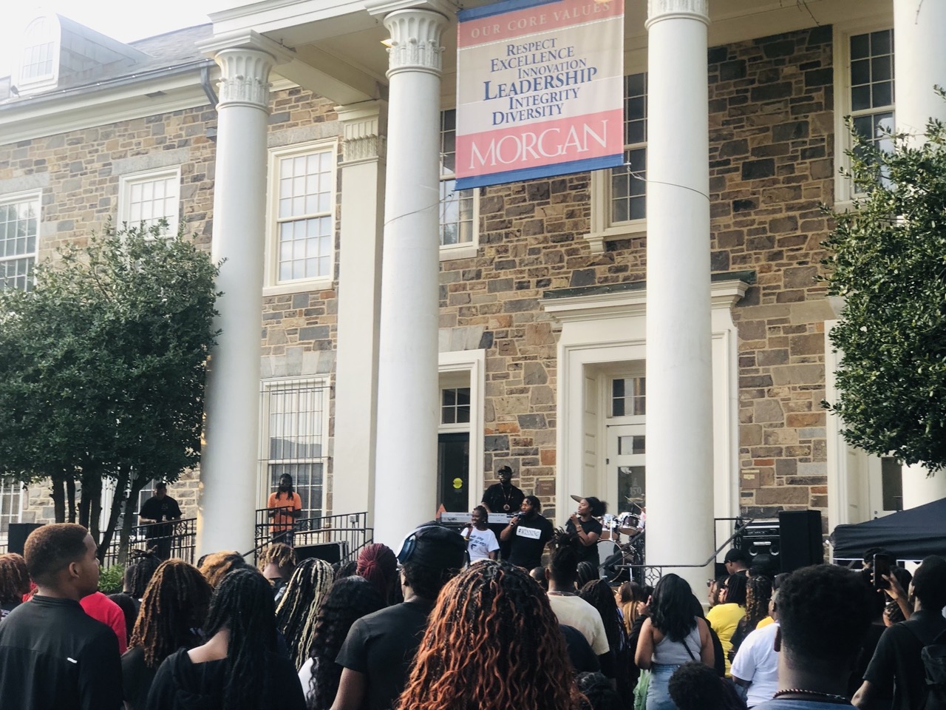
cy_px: 355
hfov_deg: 33.8
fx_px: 1558
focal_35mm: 57
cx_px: 473
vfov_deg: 25.7
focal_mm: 6.6
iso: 64
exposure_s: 1/120
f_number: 2.8
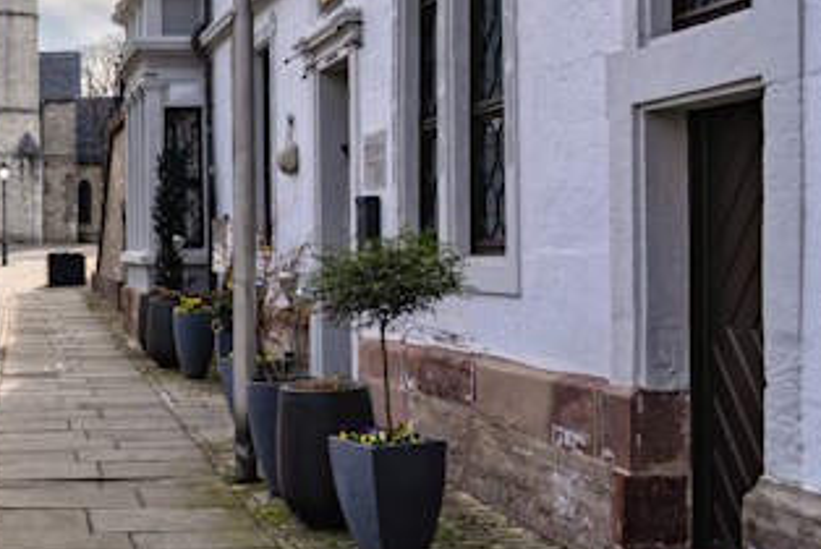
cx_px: -133
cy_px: -54
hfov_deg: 30.0
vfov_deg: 22.2
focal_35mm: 58
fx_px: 1324
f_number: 11
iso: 160
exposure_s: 1/250
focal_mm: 24
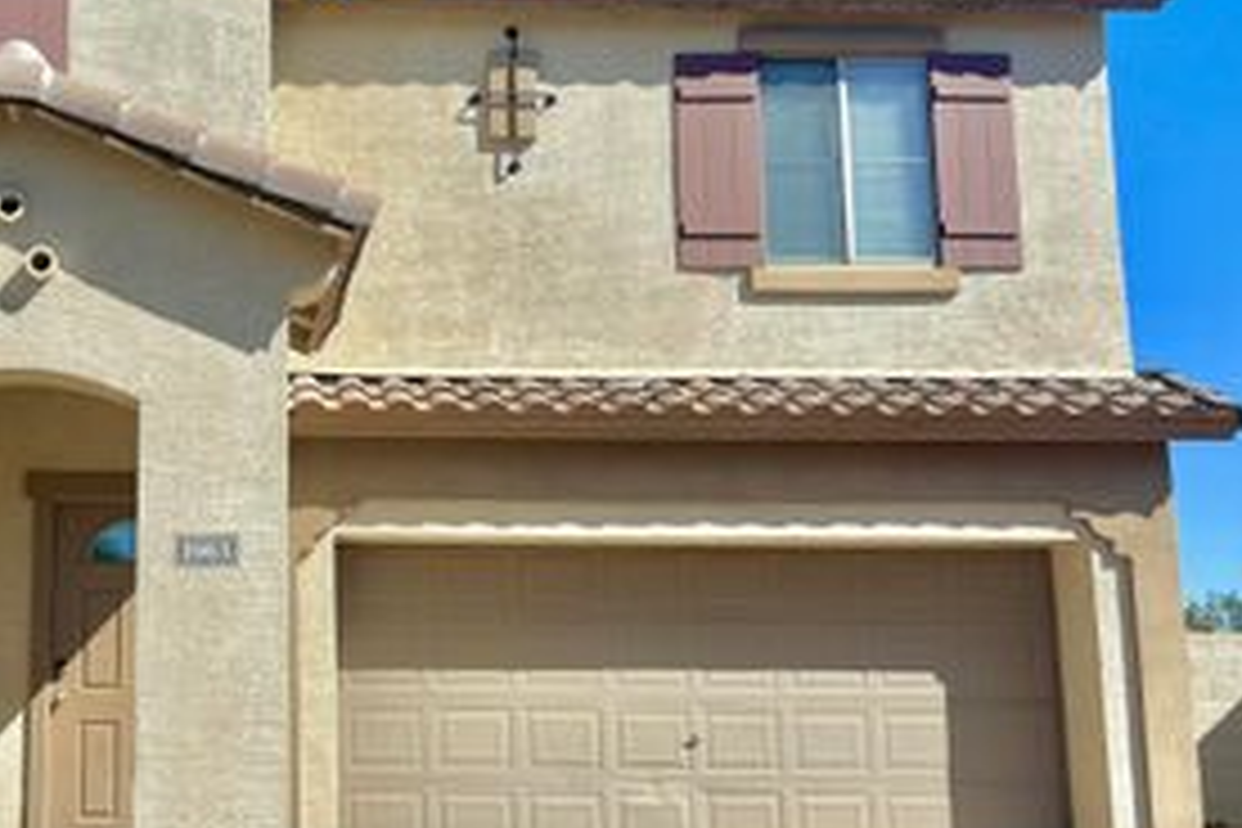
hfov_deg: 38.8
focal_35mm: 49
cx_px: 252
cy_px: 425
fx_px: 1690
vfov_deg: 27.5
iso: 50
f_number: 1.5
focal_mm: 5.7
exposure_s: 1/5319
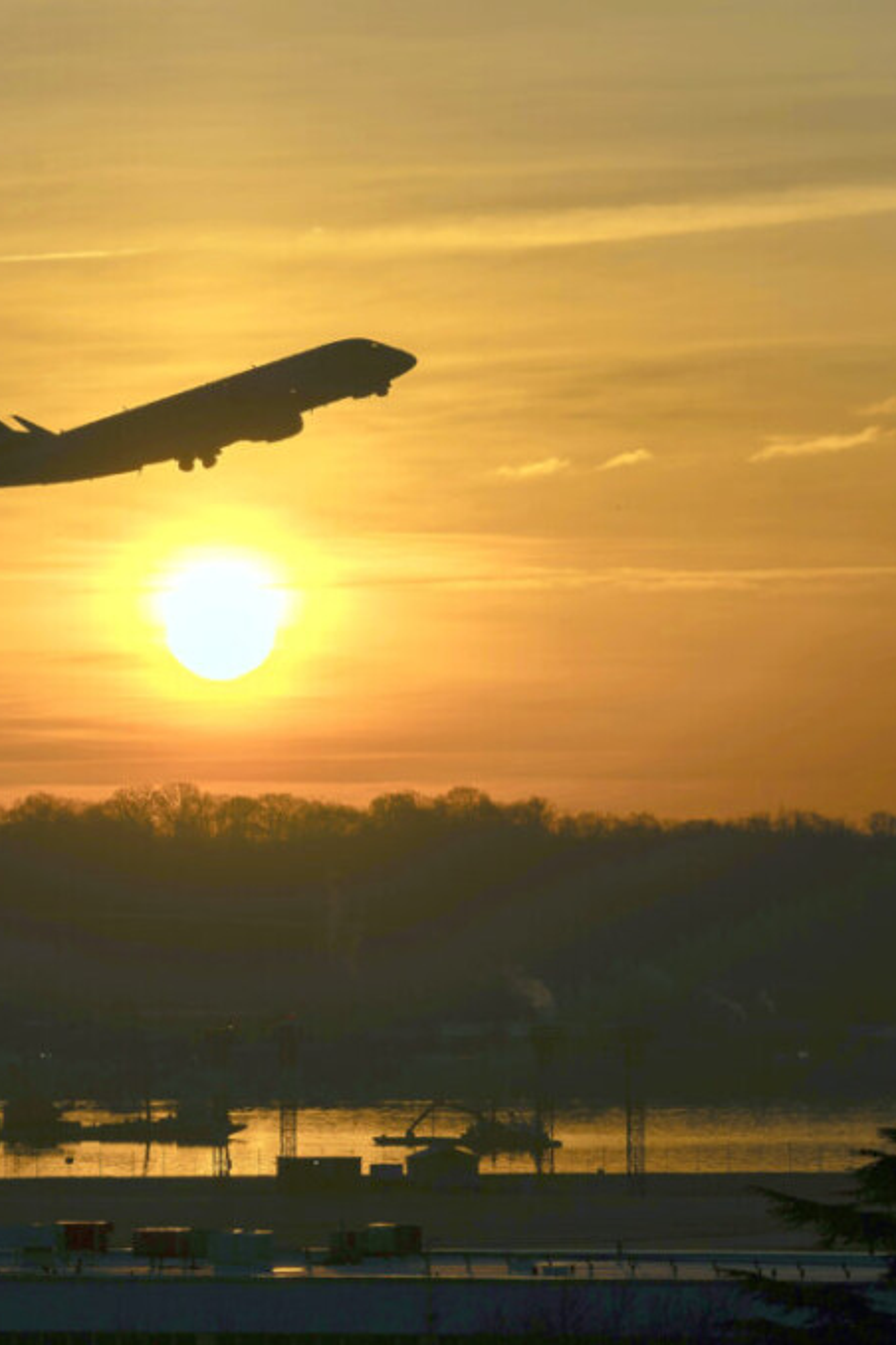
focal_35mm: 302
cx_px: 258
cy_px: 672
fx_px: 11274
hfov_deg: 4.5
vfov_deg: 6.8
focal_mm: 200
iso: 100
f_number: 9
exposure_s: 1/1600
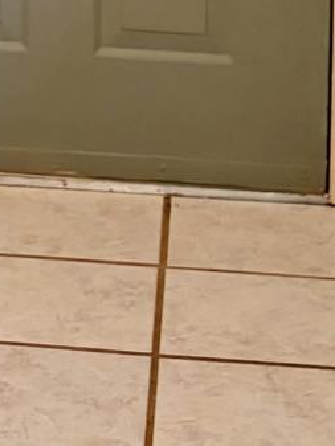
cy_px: -283
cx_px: -183
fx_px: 2037
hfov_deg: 9.1
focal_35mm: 158
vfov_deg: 11.8
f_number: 1.6
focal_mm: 5.96
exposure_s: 1/60
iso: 250
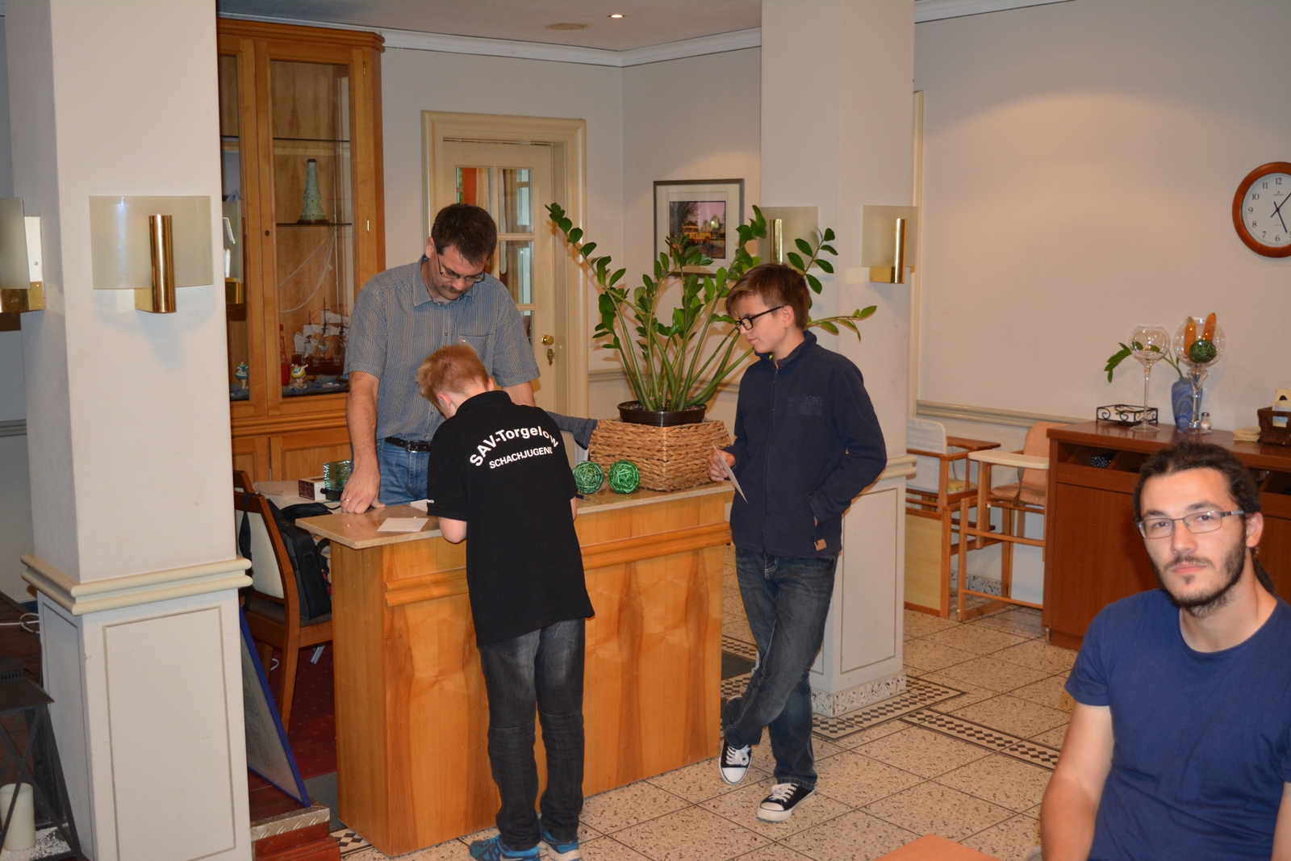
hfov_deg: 49.5
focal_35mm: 39
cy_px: 430
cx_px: 646
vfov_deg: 34.2
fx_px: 1399
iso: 1100
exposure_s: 1/60
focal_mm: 26
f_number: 4
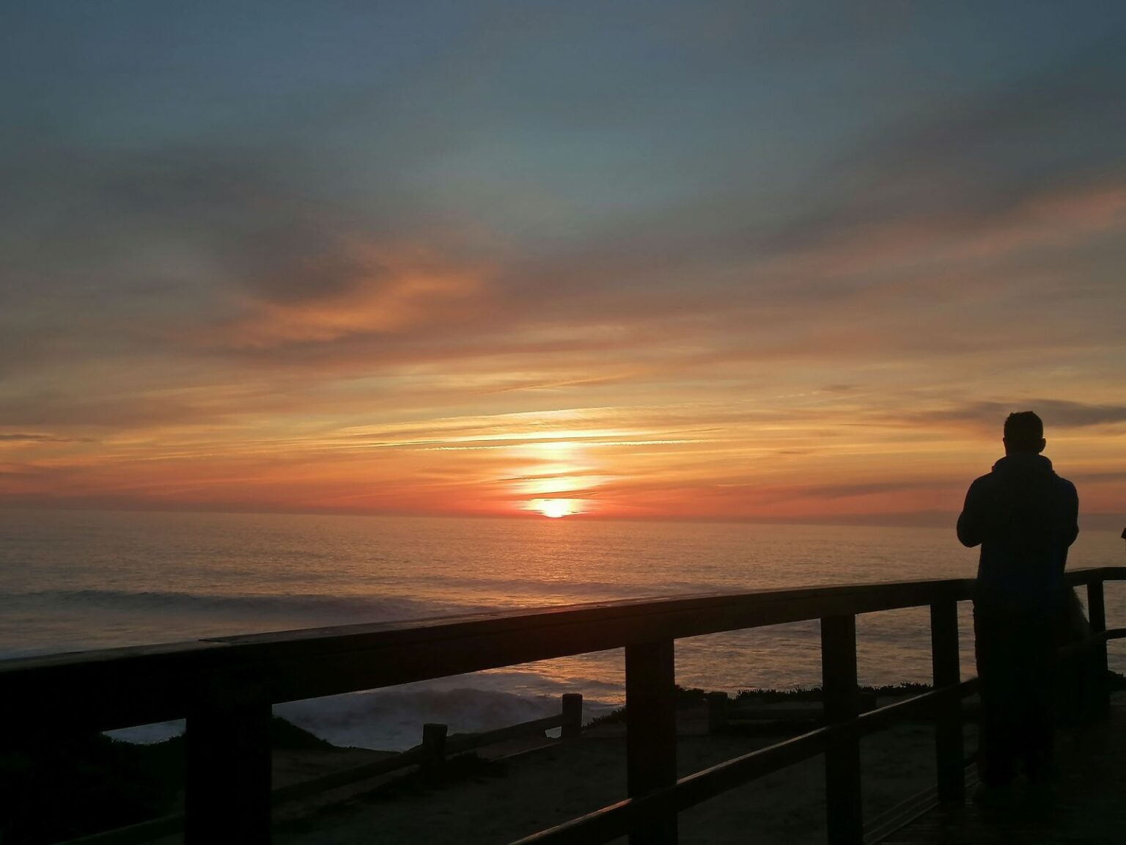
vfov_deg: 35.1
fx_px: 1334
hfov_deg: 45.8
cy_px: 422
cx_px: 563
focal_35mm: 41
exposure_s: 1/664
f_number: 1.8
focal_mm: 4.75
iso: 50
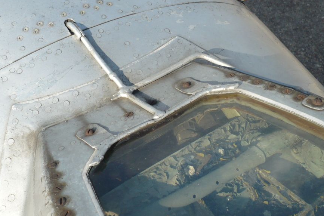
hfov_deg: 45.4
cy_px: 115
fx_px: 387
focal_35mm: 43
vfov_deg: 31.2
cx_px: 159
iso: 100
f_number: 8
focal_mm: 5.8
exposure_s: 1/160
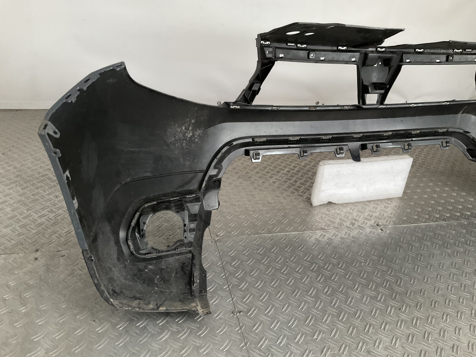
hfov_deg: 61.7
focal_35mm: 29
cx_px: 238
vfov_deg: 48.2
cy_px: 178
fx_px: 399
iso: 250
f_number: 1.8
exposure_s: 1/33
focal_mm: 3
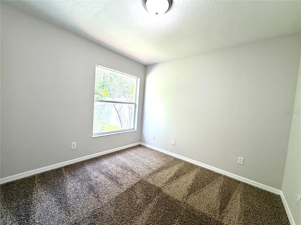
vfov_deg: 85.7
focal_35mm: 14
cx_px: 150
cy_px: 112
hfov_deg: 102.1
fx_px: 122
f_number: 2.2
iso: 200
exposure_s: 1/121
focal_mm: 2.22
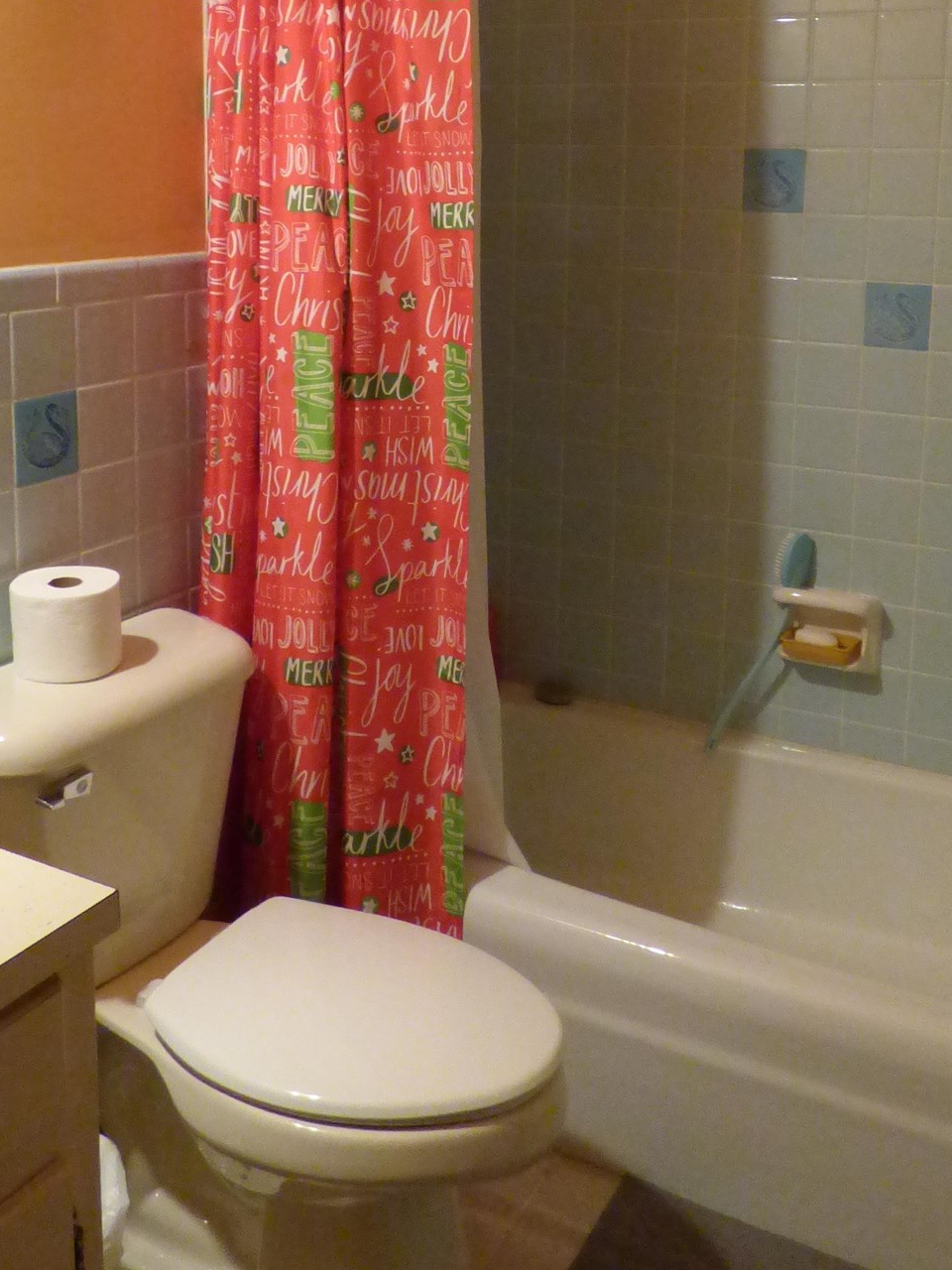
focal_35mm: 36
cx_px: 465
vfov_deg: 49.7
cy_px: 348
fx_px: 1320
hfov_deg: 39.7
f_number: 2.8
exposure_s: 1/50
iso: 800
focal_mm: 3.58
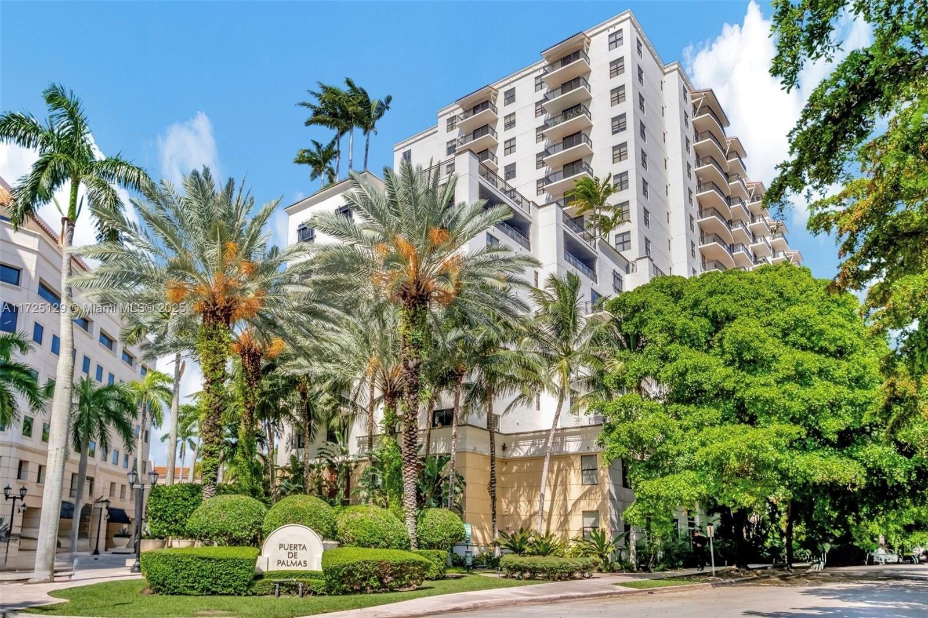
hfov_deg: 76.1
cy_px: 309
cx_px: 464
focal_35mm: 23
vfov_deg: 55.1
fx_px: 593
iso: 640
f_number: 8
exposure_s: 1/500
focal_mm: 15.1
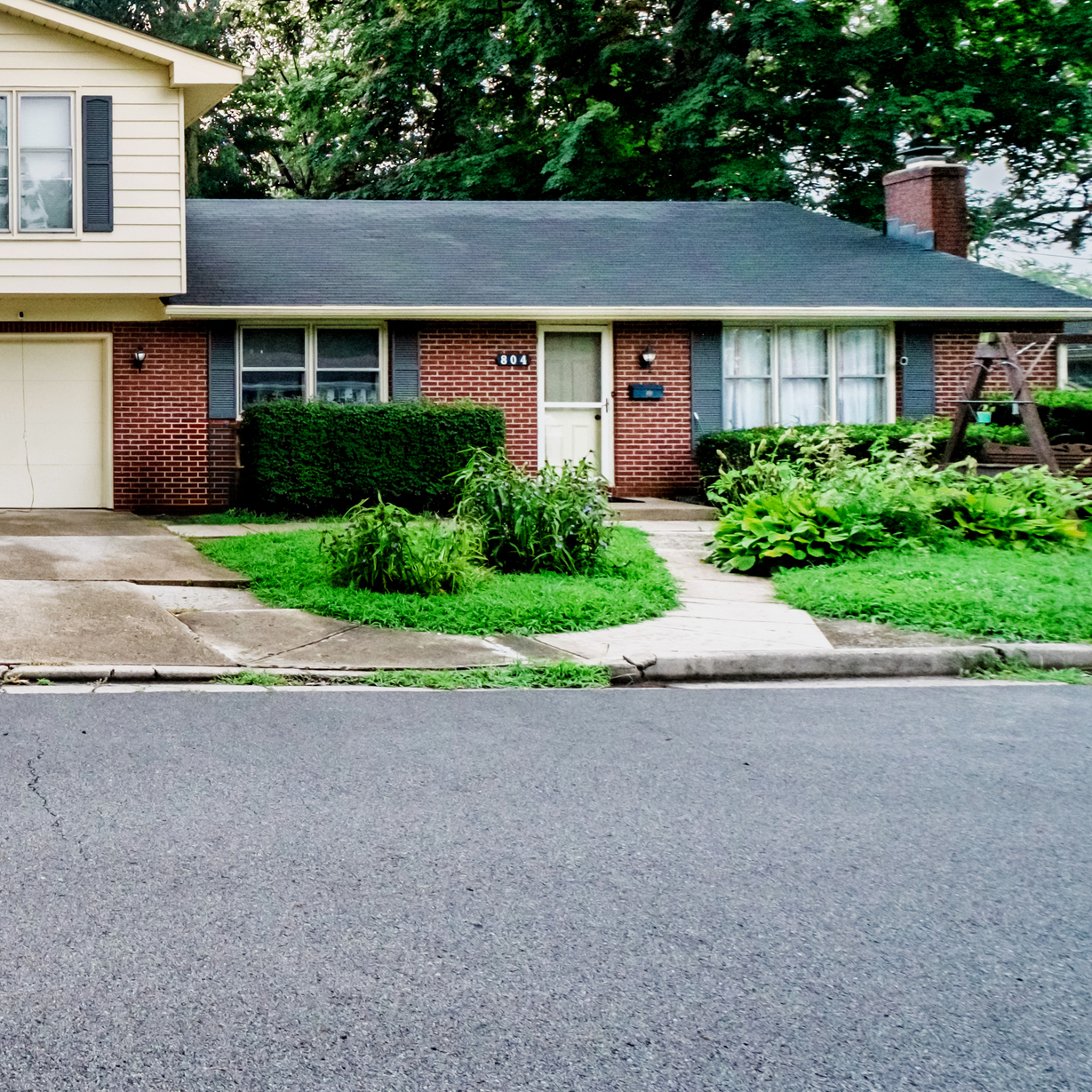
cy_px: 414
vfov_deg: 48.0
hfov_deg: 38.5
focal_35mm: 34
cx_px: -155
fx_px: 1213
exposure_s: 1/1000
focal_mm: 10.6
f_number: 4
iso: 500
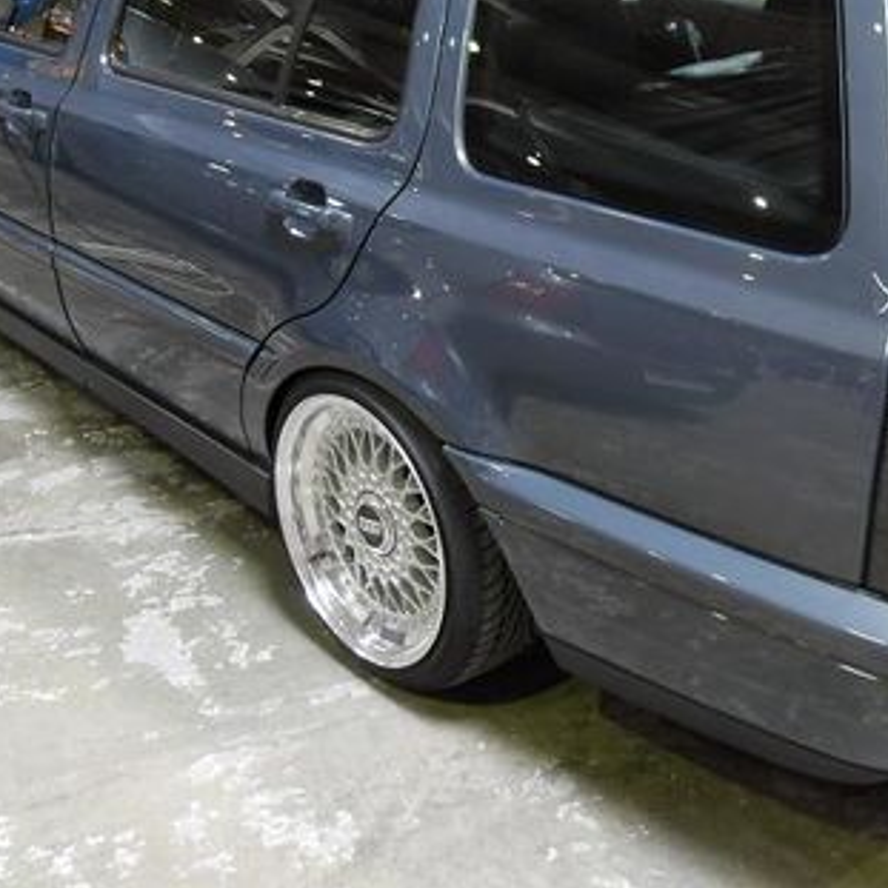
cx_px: 580
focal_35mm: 51
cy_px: 251
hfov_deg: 33.2
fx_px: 1480
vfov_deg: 32.9
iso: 200
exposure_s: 1/10
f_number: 2.8
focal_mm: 6
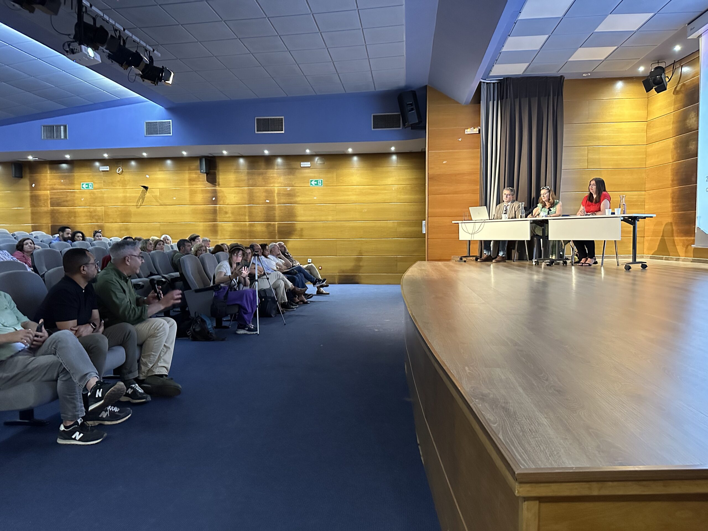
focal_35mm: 24
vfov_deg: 56.8
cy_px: 266
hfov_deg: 71.6
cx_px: 354
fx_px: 491
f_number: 1.78
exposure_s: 1/30
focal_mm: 6.86
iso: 1250
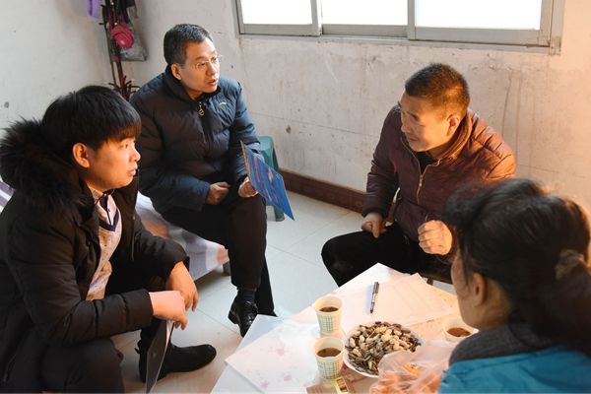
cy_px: 197
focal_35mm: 30
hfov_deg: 61.9
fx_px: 492
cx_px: 296
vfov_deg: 43.6
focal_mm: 30
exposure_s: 1/100
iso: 2500
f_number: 5
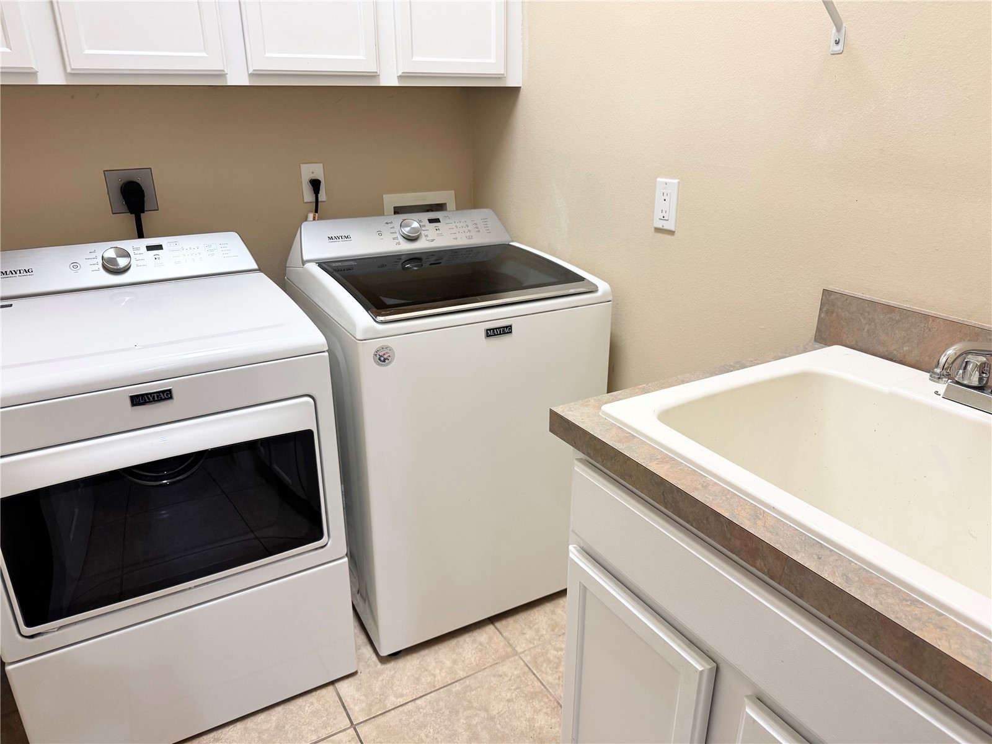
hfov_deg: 71.6
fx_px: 688
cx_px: 496
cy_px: 372
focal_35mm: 24
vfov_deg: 56.8
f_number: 1.78
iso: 160
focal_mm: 6.76
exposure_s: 1/120
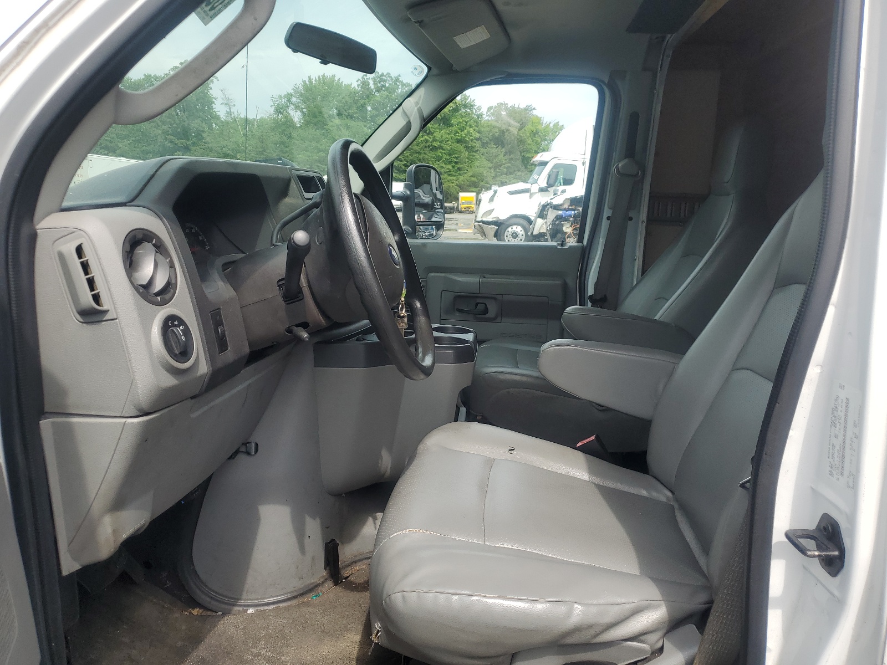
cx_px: 444
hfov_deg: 67.3
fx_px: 666
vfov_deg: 53.1
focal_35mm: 26
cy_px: 332
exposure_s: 1/1250
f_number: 1.5
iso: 50
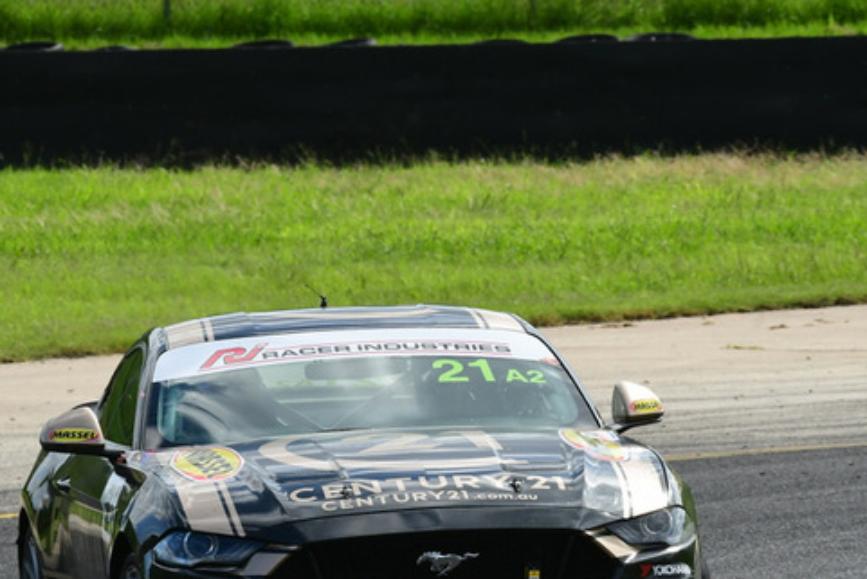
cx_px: 382
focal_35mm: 673
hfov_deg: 3.1
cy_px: 350
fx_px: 16212
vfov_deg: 2.0
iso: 800
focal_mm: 270
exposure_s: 1/640
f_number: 13
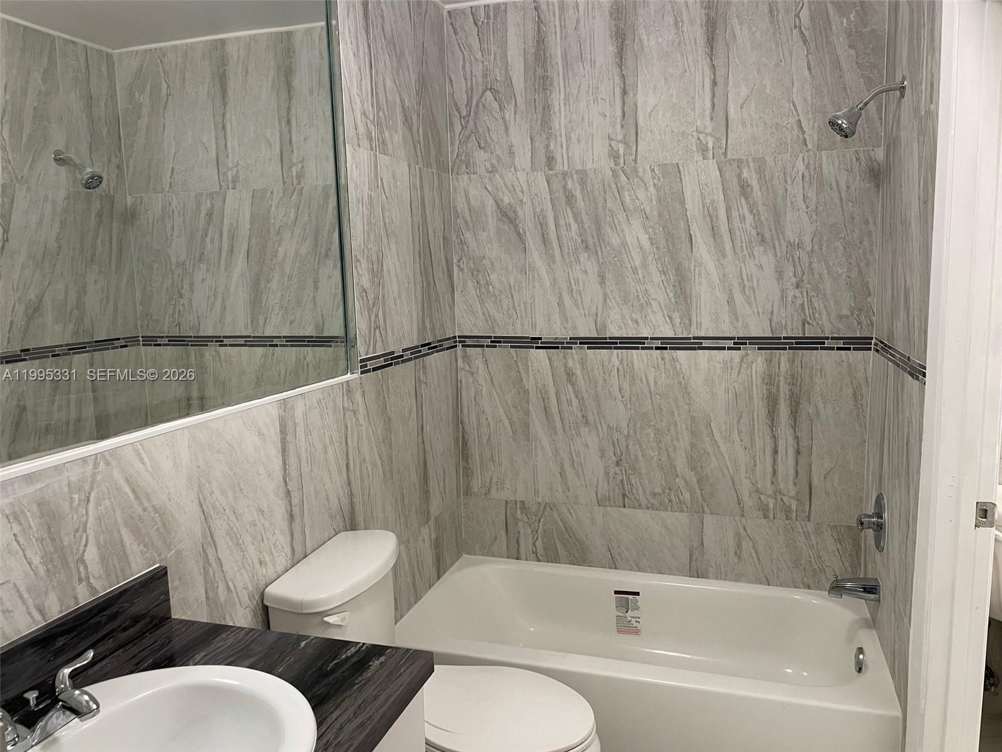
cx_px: 501
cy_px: 376
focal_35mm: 26
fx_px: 753
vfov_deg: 53.1
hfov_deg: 67.3
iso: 160
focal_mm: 4.2
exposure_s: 1/60
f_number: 1.6
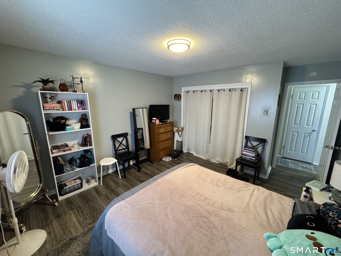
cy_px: 128
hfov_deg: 102.1
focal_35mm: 14
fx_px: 138
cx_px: 170
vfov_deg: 85.7
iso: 500
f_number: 2.2
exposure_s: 1/60
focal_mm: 2.22
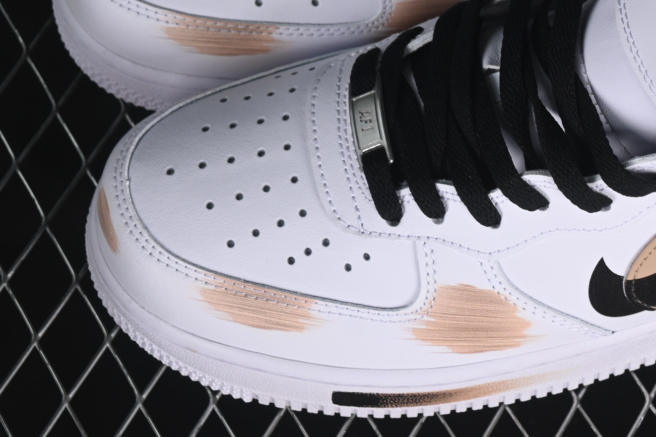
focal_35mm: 158
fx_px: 2879
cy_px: 15
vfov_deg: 8.6
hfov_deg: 12.9
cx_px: 568
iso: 160
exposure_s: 1/60
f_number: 8
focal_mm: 50
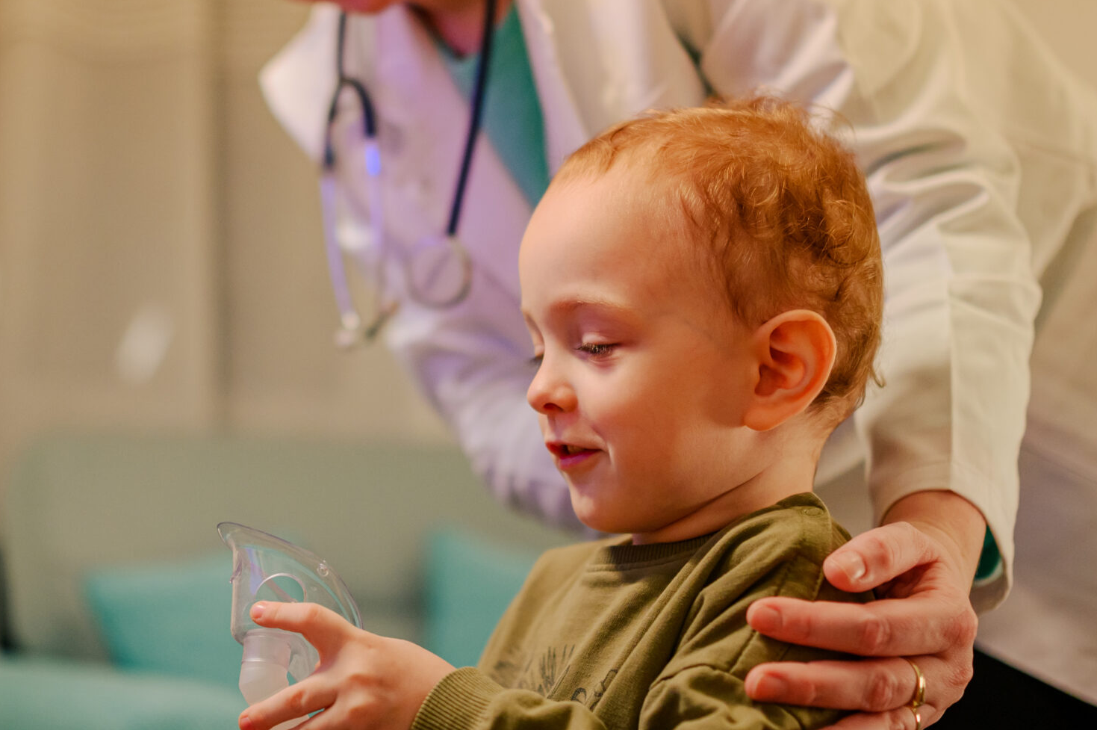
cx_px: 373
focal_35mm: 61
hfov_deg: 32.7
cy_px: 279
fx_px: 1857
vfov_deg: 22.2
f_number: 1.4
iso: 800
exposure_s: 1/400
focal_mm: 35
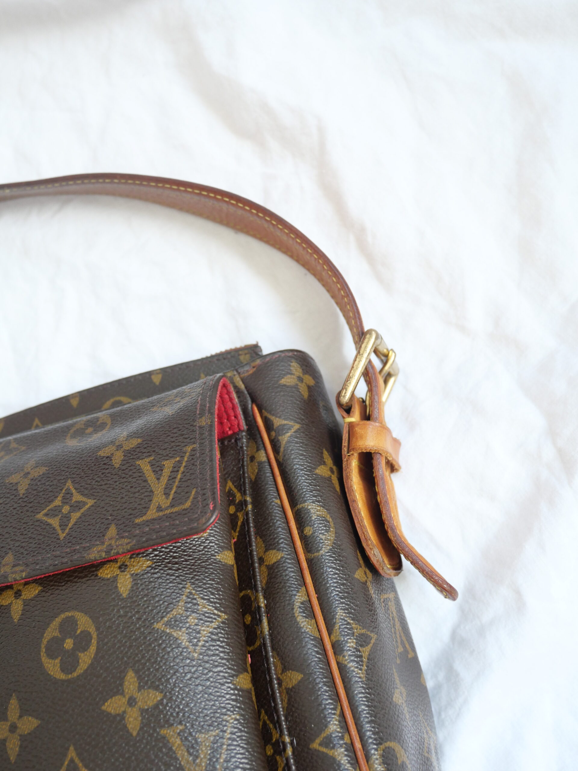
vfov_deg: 63.4
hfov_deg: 49.7
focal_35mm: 28
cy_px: 386
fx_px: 623
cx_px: 289
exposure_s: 1/60
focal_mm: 14
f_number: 3.7
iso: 800
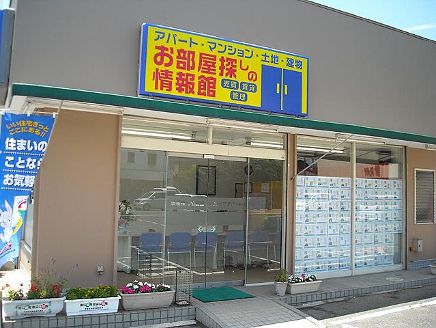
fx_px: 441
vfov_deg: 40.7
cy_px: 164
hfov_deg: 52.6
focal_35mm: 35
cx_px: 218
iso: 64
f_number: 2.8
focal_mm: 5.7
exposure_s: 1/337
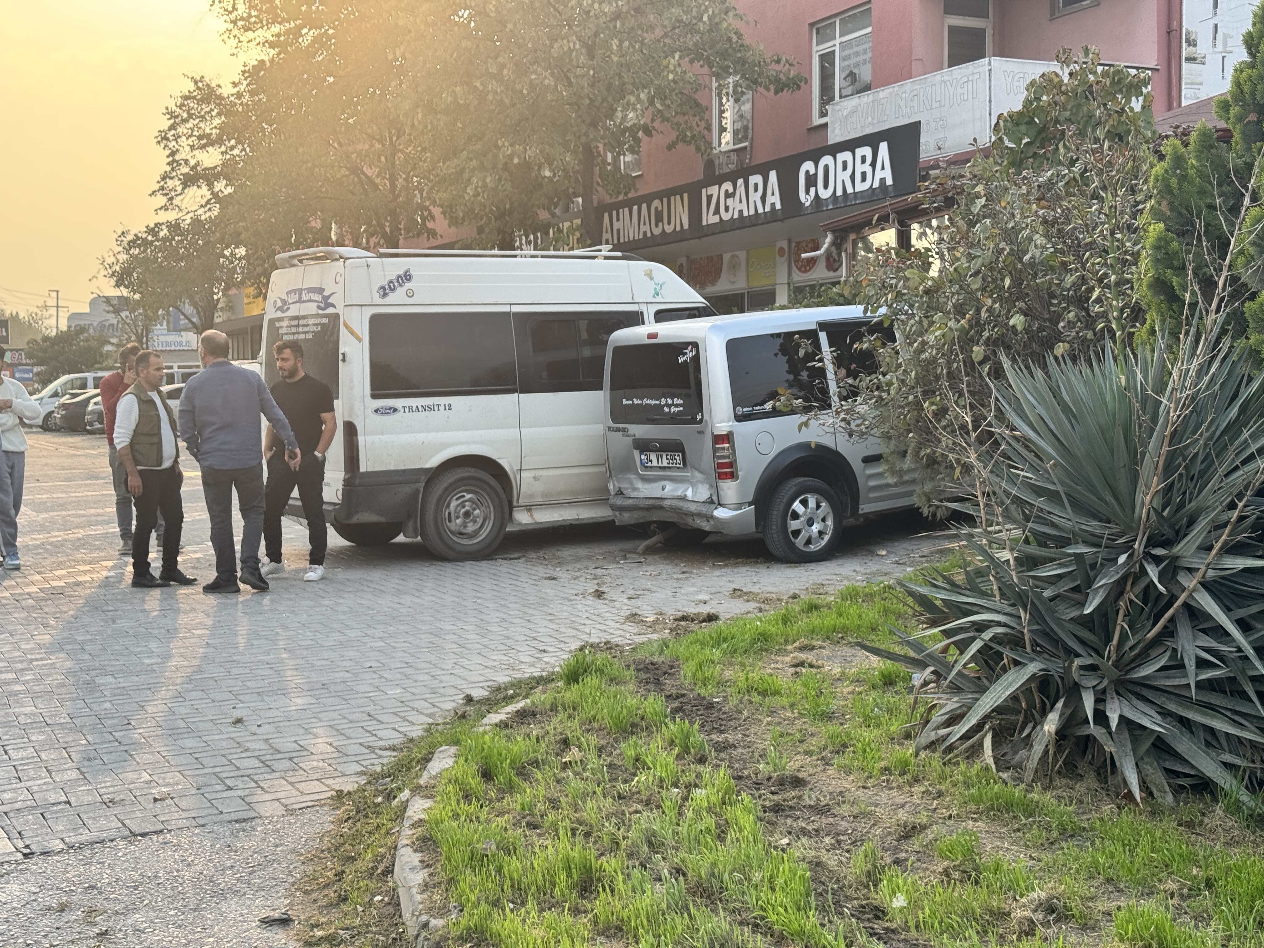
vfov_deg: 30.3
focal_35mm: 48
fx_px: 1753
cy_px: 474
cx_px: 632
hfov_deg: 39.7
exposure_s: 1/966
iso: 64
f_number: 1.78
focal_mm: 6.76
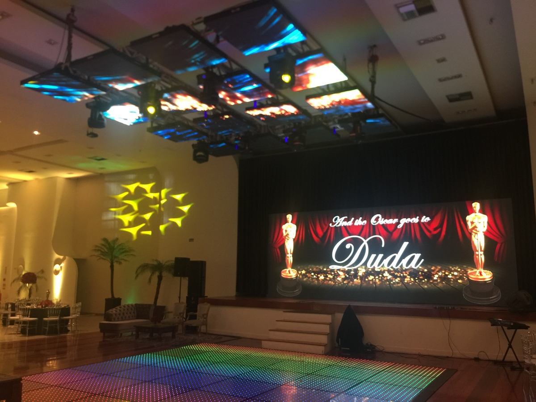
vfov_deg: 48.2
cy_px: 201
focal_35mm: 29
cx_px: 268
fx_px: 449
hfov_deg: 61.7
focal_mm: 4.15
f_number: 2.2
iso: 64
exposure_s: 1/15
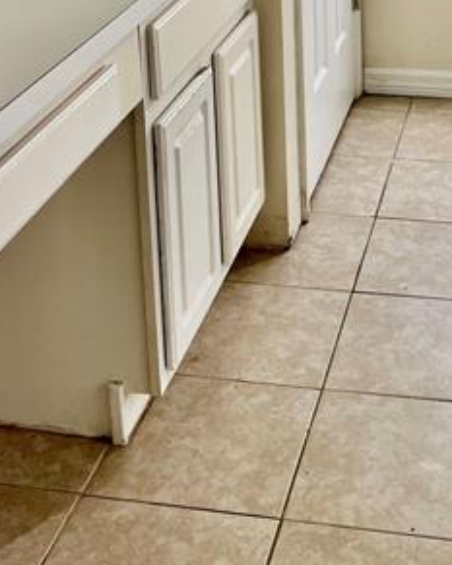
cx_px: 330
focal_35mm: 67
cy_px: -78
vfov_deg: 25.9
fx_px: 1120
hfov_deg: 22.6
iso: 80
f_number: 1.5
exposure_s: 1/121
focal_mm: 5.7
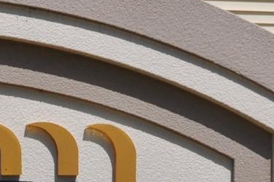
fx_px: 1490
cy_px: 213
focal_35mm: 196
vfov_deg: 6.9
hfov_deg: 10.2
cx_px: -105
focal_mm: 24
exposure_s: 1/500
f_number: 11
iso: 200
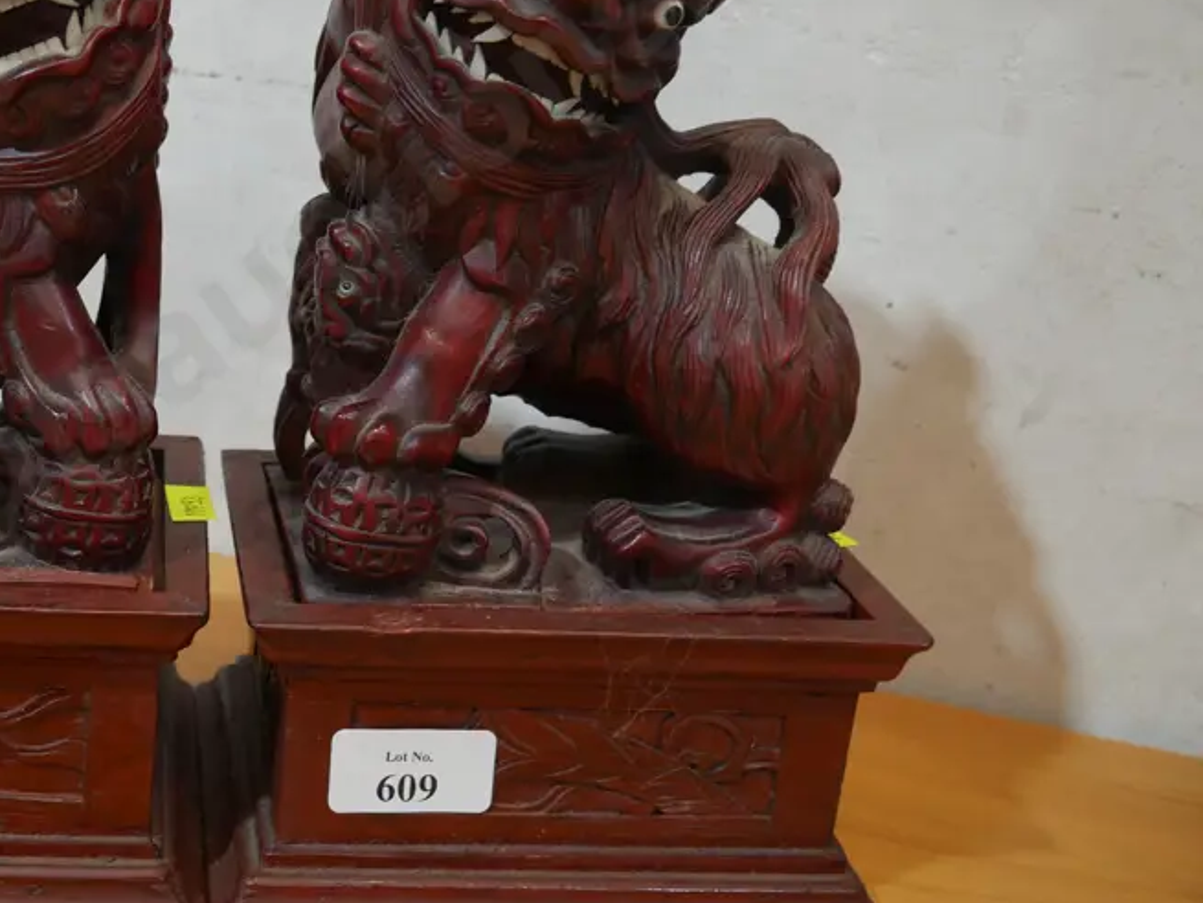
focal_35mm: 50
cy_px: 289
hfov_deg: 37.0
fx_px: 1739
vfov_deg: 28.9
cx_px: 264
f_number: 3.6
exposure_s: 1/60
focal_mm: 16
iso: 400
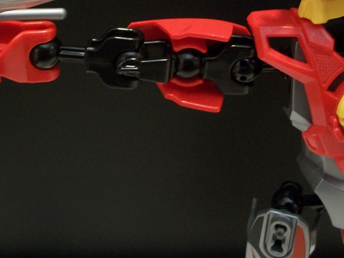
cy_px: 19
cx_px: 161
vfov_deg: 23.7
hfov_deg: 32.2
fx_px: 596
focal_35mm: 60
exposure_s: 1/8
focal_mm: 5.7
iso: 220
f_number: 2.9
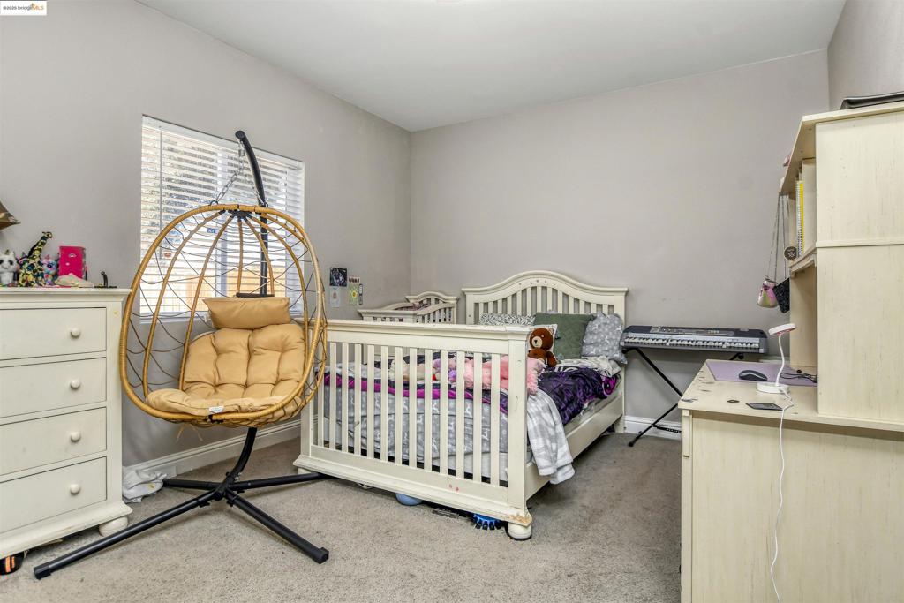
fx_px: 377
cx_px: 452
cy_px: 302
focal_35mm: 15
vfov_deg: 77.3
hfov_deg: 100.4
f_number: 5
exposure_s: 1/160
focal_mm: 10
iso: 320
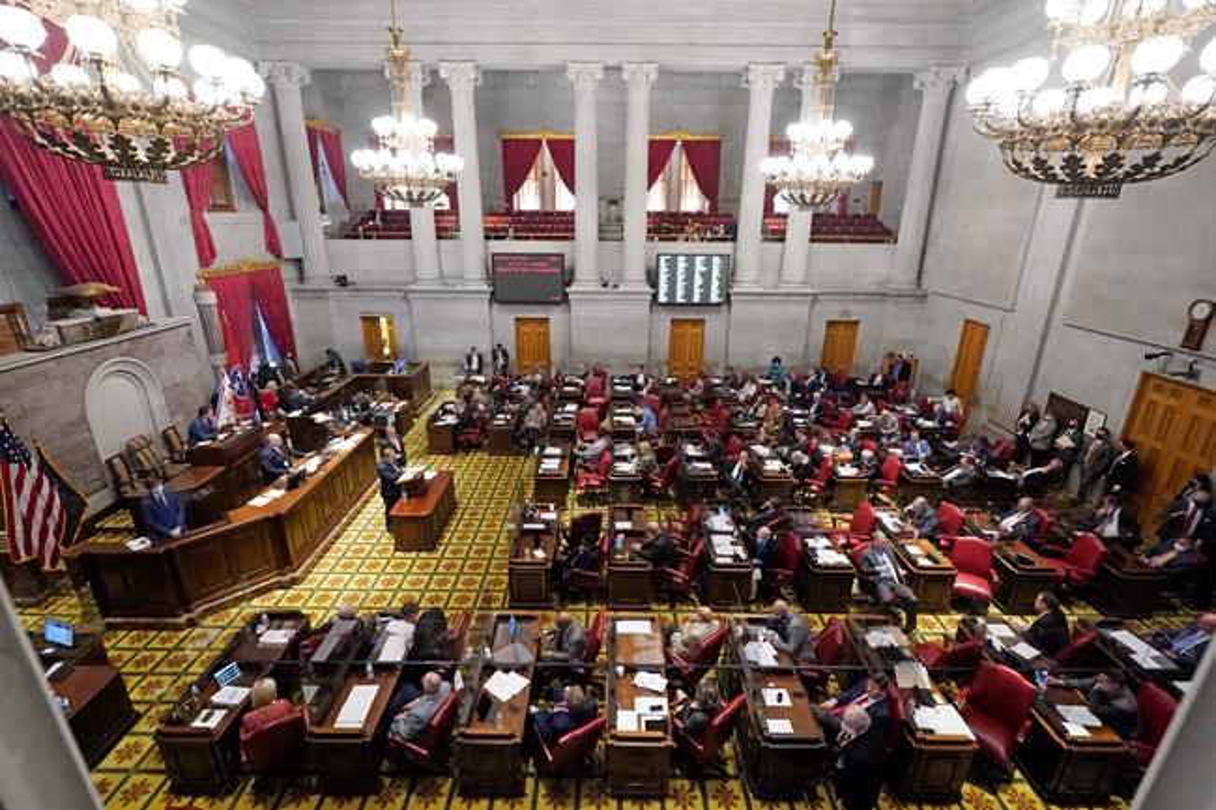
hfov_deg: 96.8
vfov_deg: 73.7
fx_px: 540
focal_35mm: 16
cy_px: 405
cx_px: 608
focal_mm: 16
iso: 10000
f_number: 3.2
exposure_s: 1/320
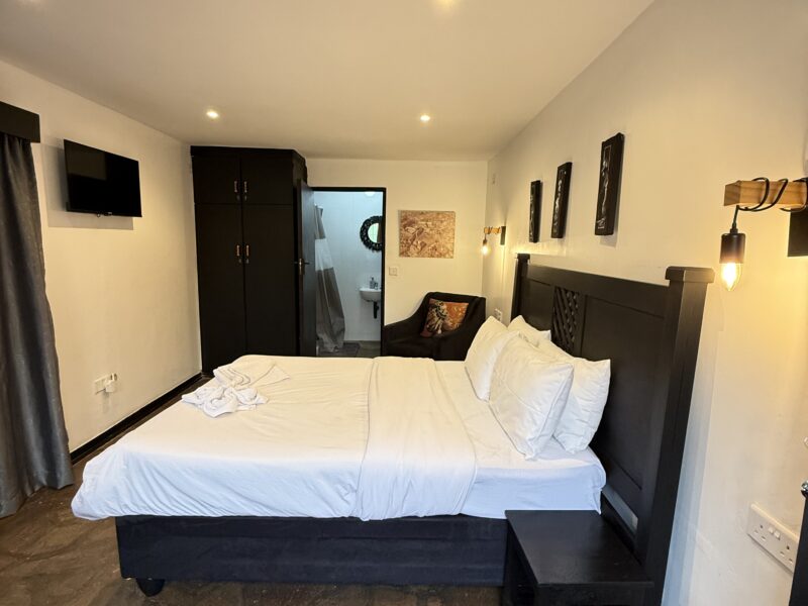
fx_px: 327
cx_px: 404
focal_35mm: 14
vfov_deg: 85.7
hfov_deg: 102.1
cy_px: 303
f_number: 2.2
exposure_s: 1/50
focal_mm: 2.22
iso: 250
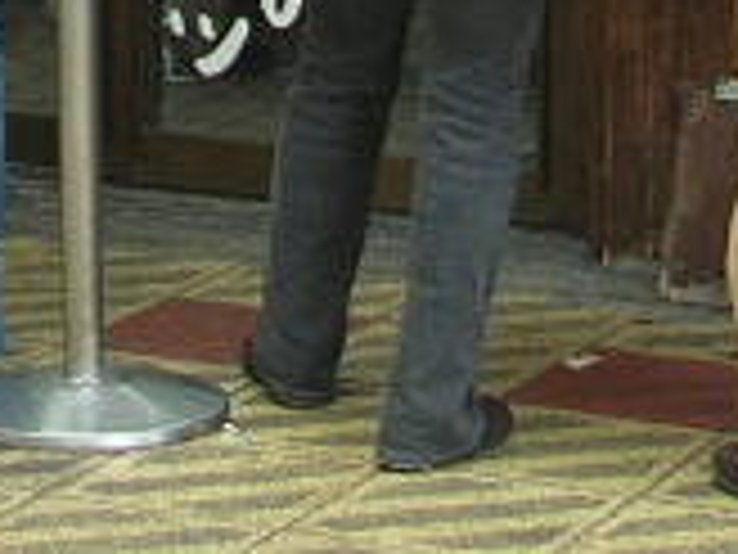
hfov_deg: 9.0
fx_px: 4669
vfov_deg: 6.3
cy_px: -959
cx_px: 184
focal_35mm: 219
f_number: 2.8
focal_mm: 5.8
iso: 50
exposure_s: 1/13.5
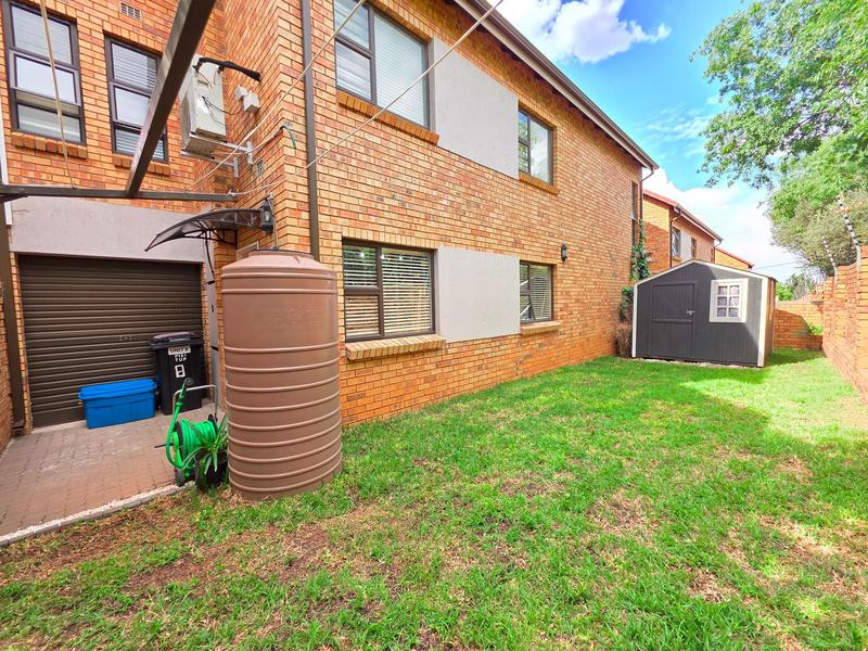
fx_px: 326
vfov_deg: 89.9
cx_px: 434
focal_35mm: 13
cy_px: 326
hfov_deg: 106.2
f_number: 1.9
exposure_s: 1/182
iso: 40
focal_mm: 2.2
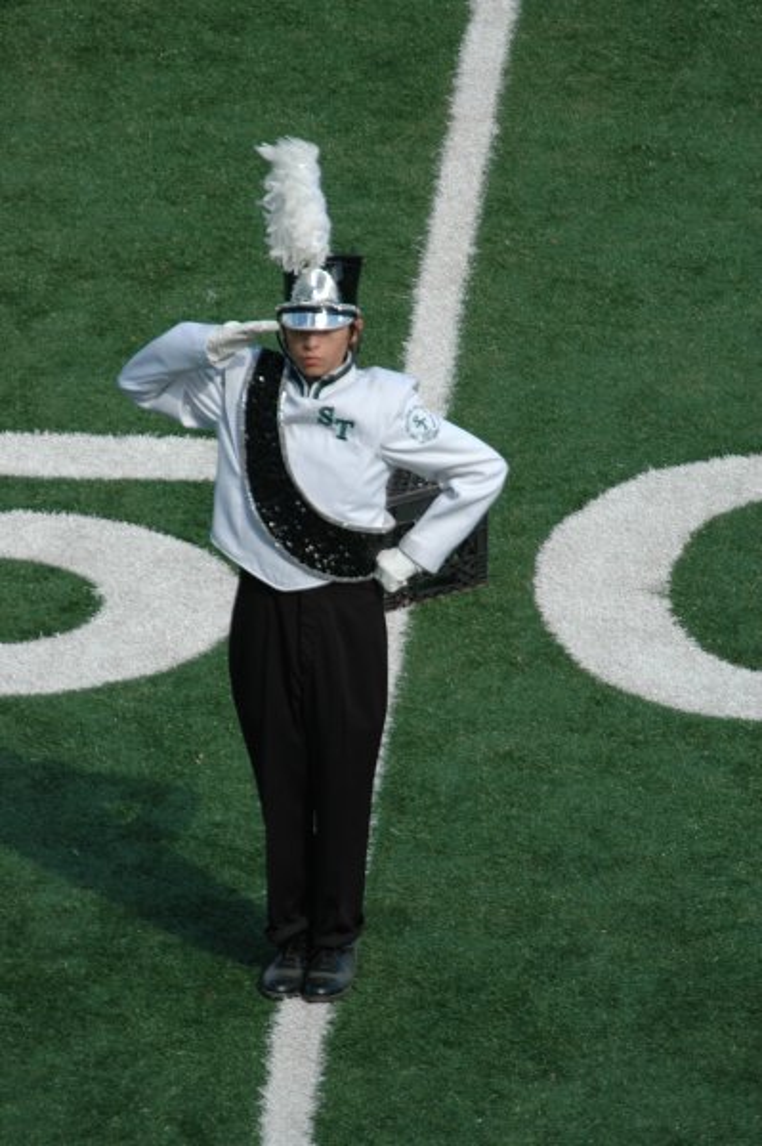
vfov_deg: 3.4
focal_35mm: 600
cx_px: 381
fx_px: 19082
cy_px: 573
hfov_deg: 2.3
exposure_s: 1/640
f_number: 5.6
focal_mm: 400
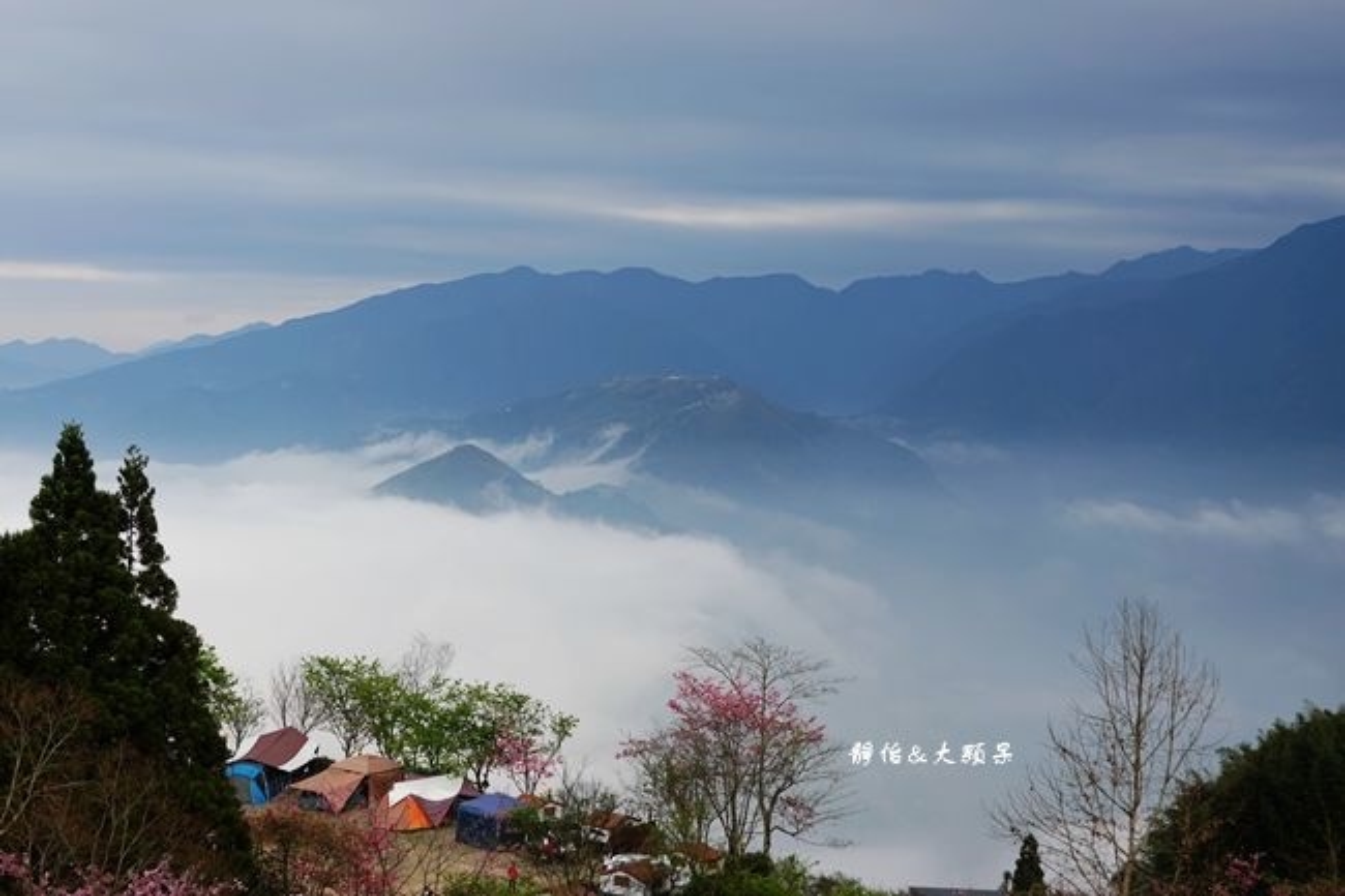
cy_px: 448
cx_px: 672
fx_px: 1980
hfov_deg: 37.5
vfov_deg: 25.5
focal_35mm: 53
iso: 125
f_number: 5.6
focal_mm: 19.43
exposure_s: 1/400
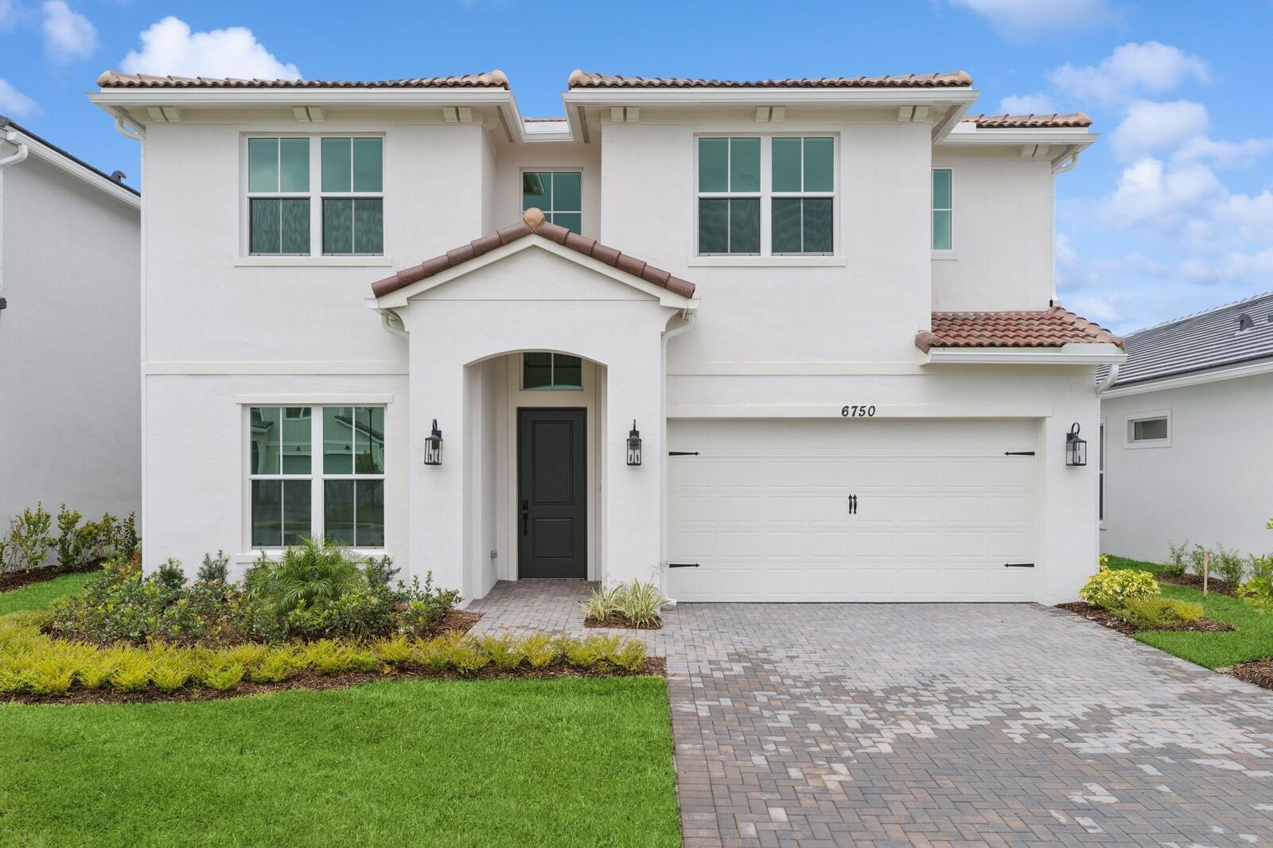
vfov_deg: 53.1
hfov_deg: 73.8
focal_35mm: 24
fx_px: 848
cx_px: 636
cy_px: 424
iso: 100
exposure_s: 1/60
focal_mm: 24
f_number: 8
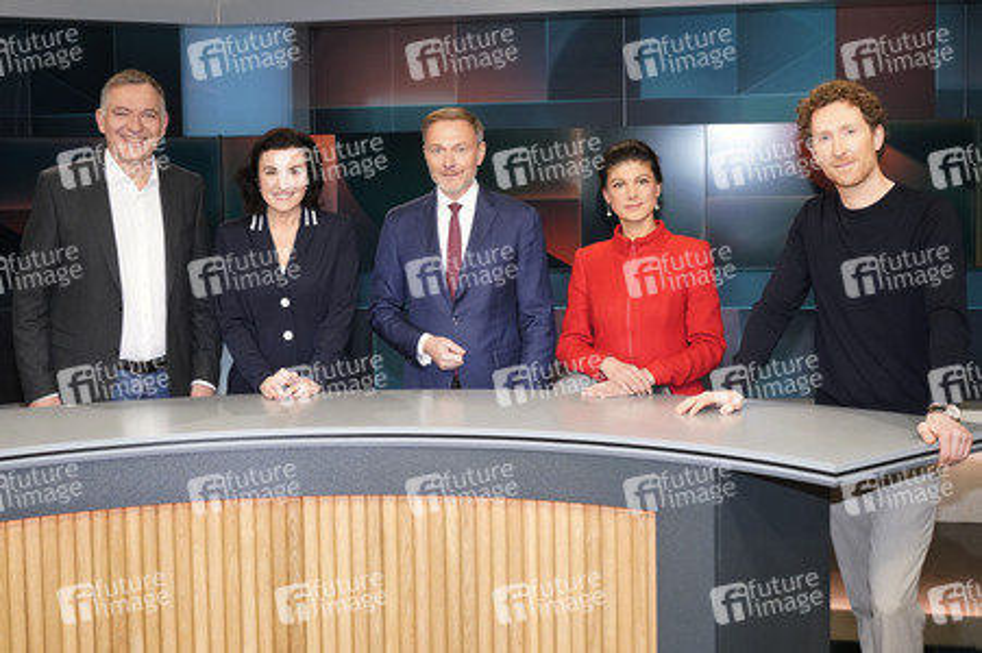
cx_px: 491
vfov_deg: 36.8
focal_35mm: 36
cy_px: 326
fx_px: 981
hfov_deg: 53.2
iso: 2000
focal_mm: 36
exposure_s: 1/125
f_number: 5.6
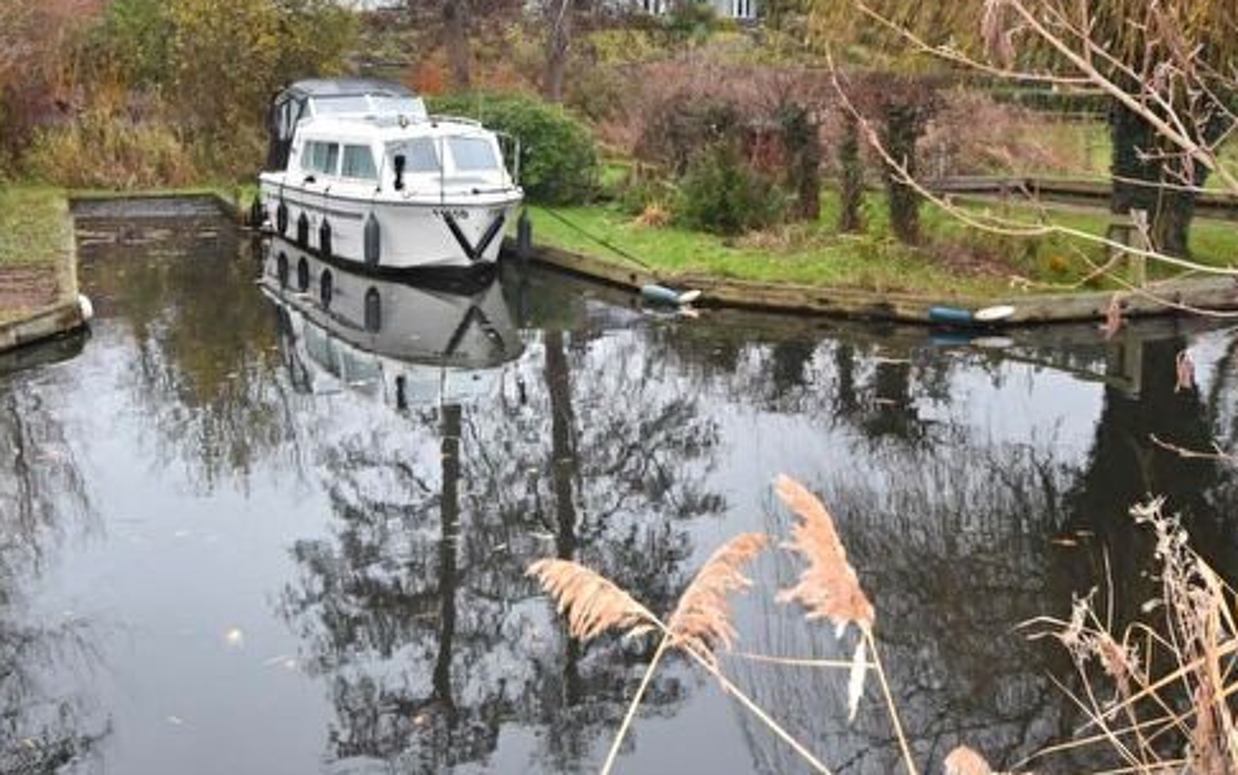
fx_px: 1485
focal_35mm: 44
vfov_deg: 28.9
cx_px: 476
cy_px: 229
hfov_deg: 44.9
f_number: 5.6
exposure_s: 1/125
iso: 720
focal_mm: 20
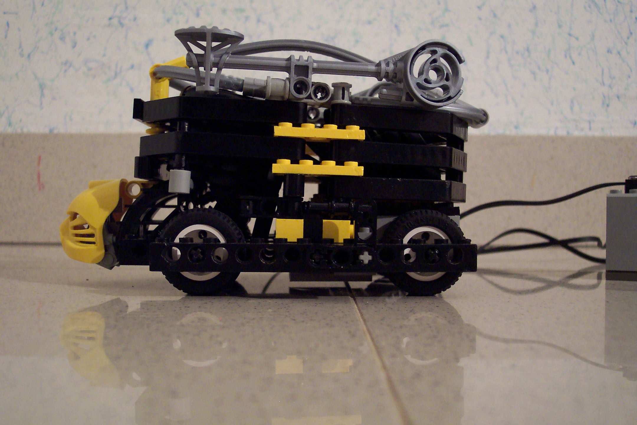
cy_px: 212
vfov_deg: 35.1
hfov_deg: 50.7
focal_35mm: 38
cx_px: 318
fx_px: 672
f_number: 2.8
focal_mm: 8
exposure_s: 1/8
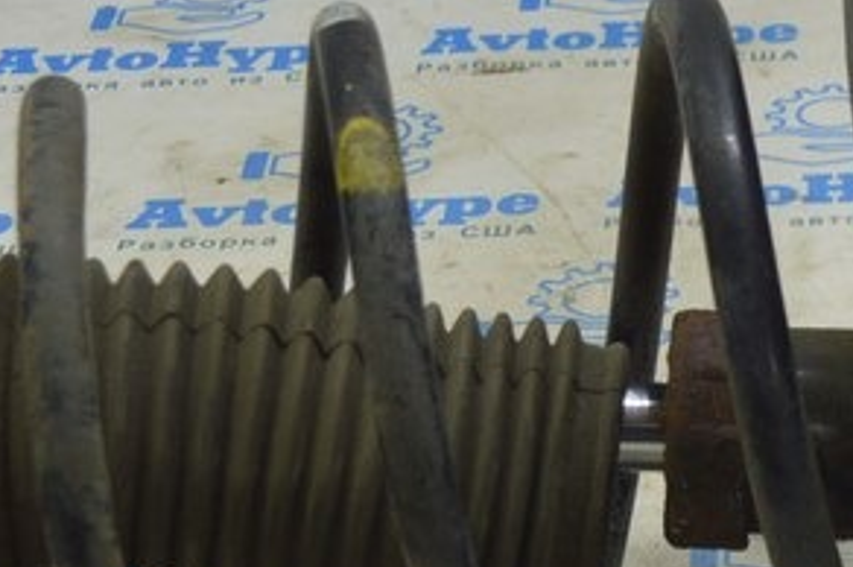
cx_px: 876
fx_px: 3739
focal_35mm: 158
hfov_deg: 12.8
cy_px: 384
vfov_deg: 8.7
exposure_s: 1/40
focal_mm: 30
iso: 400
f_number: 5.6
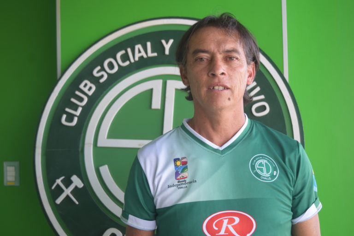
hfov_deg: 37.9
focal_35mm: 52
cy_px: 118
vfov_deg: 25.8
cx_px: 177
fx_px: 516
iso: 400
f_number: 5.6
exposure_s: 1/125
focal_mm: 35
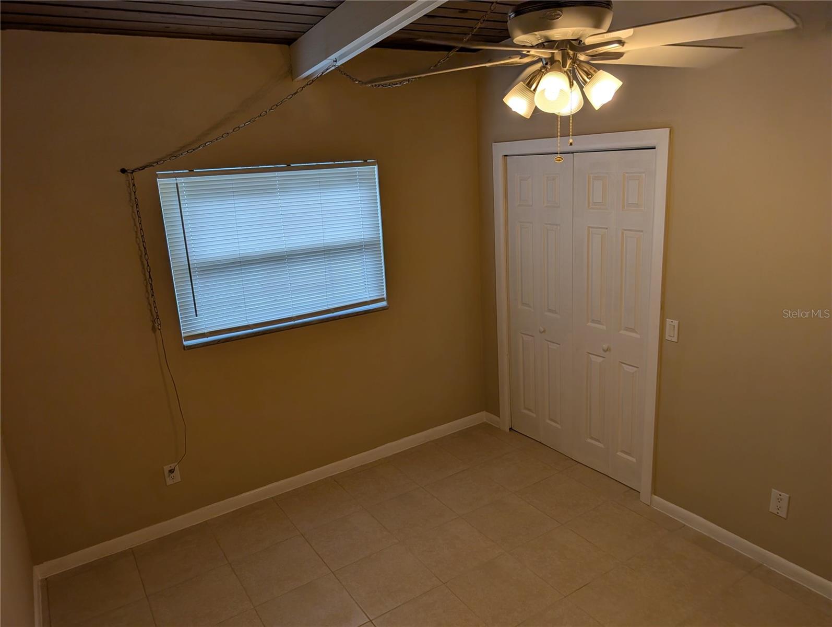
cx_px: 416
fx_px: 578
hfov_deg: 71.5
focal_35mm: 24
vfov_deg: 56.9
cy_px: 314
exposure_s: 1/120
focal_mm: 6.9
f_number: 1.68
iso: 31
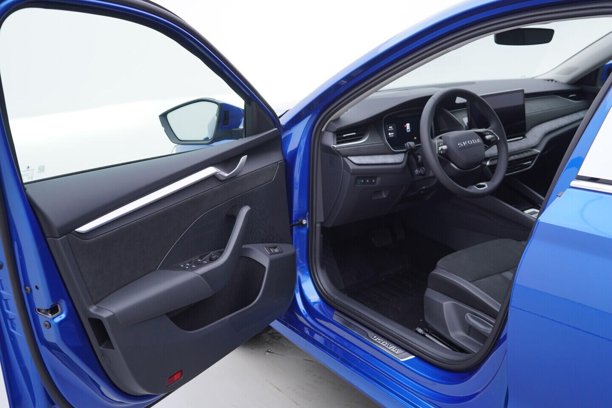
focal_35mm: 36
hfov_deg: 53.1
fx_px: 612
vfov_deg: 36.9
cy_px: 204
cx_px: 306
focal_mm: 24
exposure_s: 1/50
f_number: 3.2
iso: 125
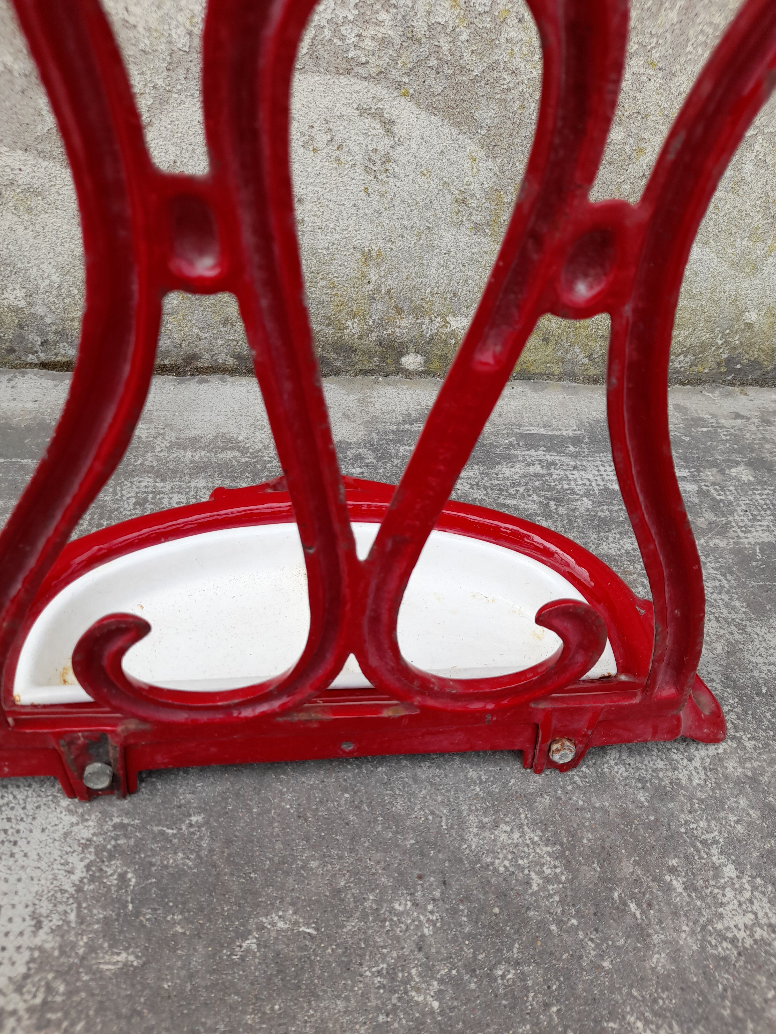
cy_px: 517
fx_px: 747
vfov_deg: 69.4
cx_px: 388
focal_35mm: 25
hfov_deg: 54.9
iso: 20
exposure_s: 1/407
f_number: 2
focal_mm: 4.6
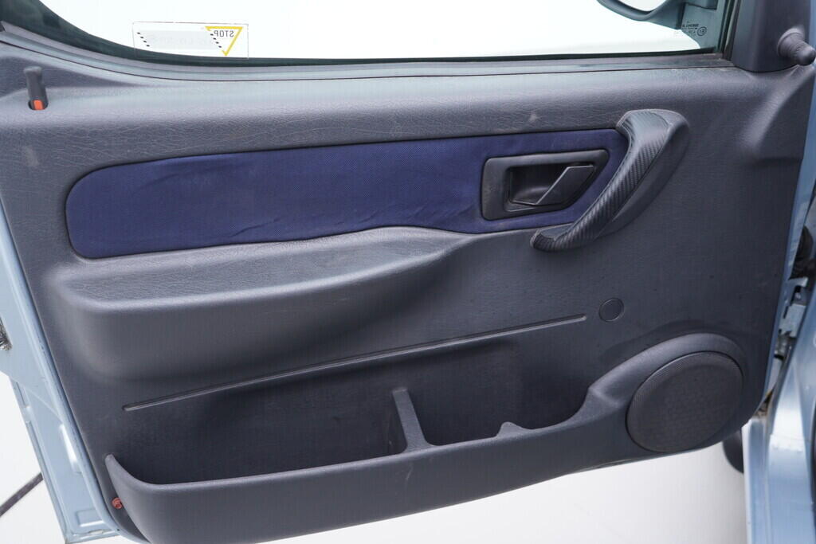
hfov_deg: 53.1
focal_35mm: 36
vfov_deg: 36.9
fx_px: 816
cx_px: 408
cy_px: 272
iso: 160
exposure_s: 1/40
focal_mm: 24
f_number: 2.8
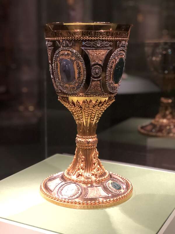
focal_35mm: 57
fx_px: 384
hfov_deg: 25.7
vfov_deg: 33.8
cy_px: 117
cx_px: 88
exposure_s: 1/30
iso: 1250
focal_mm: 6.6
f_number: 2.8
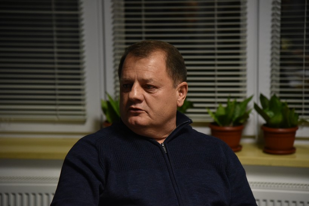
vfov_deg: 11.4
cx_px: 154
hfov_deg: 17.1
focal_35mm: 120
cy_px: 103
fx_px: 1030
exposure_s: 1/160
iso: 4000
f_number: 4
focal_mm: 120
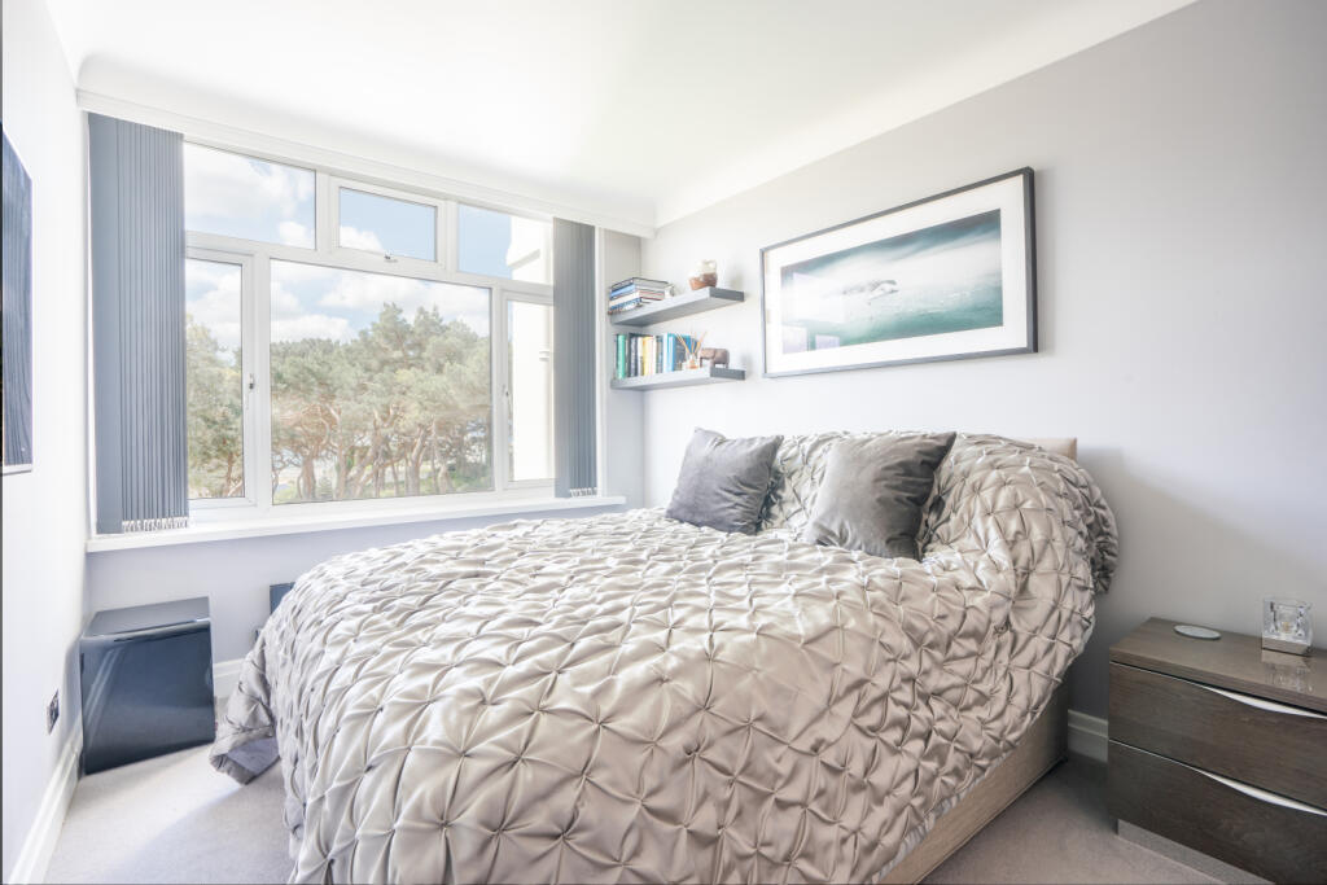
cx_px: 664
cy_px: 442
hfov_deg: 96.7
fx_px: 590
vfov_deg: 73.8
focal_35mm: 16
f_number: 11
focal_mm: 16
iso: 200
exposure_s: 1/125
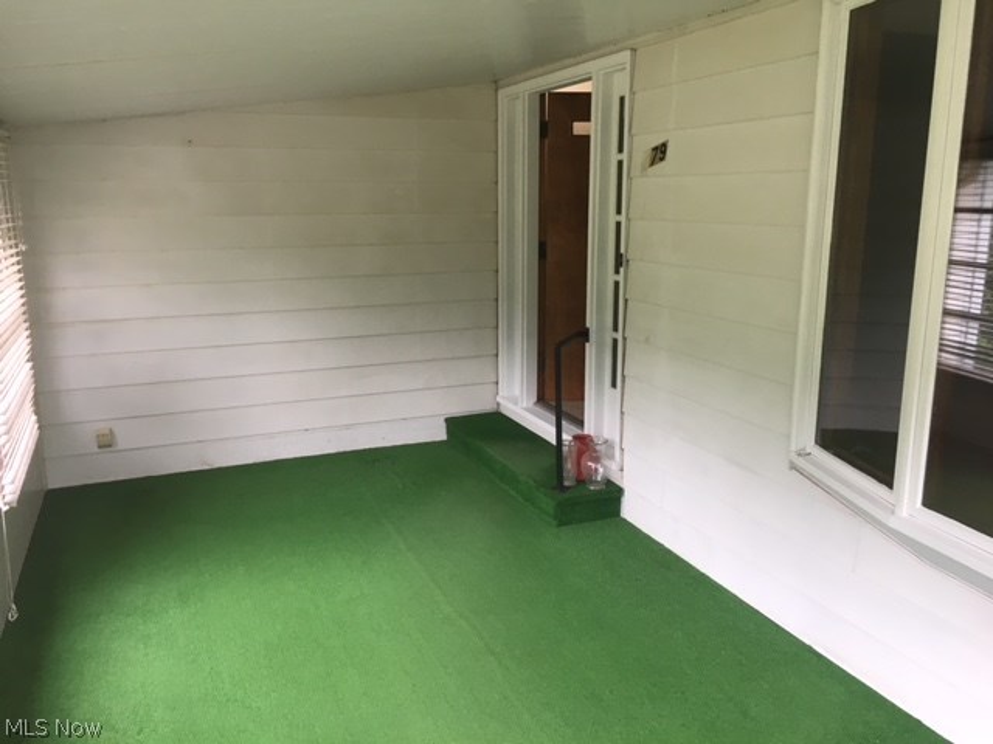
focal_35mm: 29
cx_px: 496
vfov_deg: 48.2
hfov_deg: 61.7
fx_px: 832
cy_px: 372
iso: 50
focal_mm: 4.15
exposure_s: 1/30
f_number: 2.2
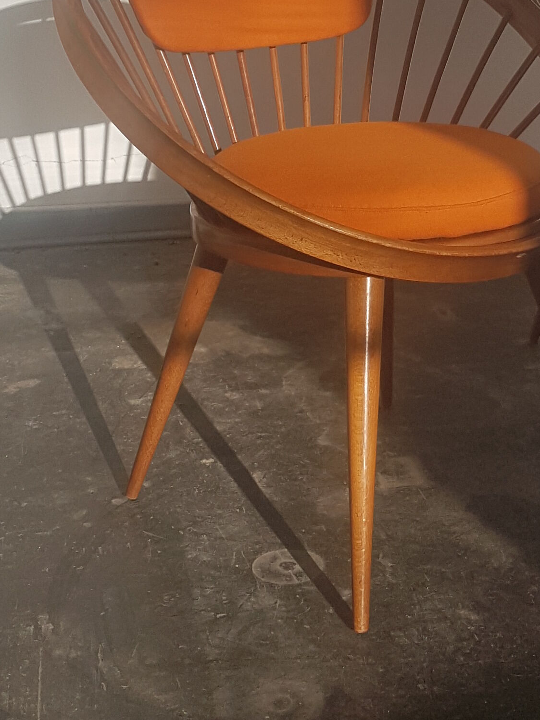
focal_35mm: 70
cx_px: 327
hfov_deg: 21.0
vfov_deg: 27.5
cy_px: 204
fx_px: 1456
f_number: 1.7
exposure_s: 1/1324
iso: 40
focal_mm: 4.2
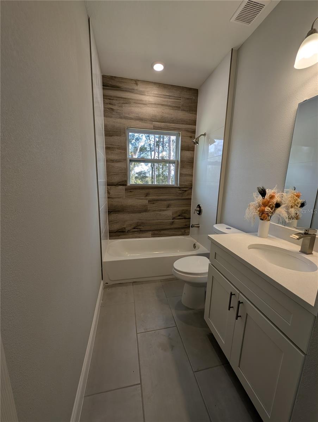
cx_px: 159
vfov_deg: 110.5
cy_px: 211
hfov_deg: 94.6
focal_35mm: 12
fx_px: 147
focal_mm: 2.23
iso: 37
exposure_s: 1/147
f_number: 1.95
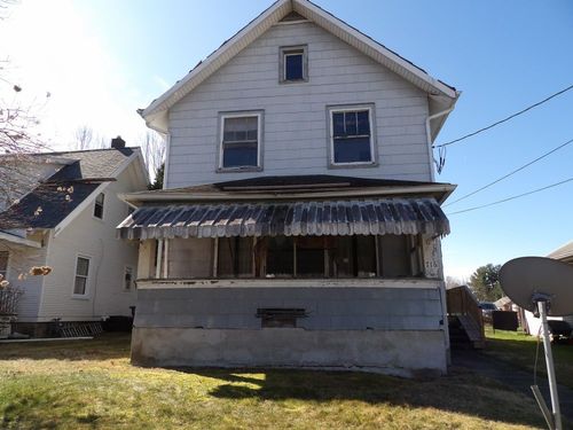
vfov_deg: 56.8
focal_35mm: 24
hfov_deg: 71.6
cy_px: 215
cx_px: 286
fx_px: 397
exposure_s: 1/588
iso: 100
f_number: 3.2
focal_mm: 4.3
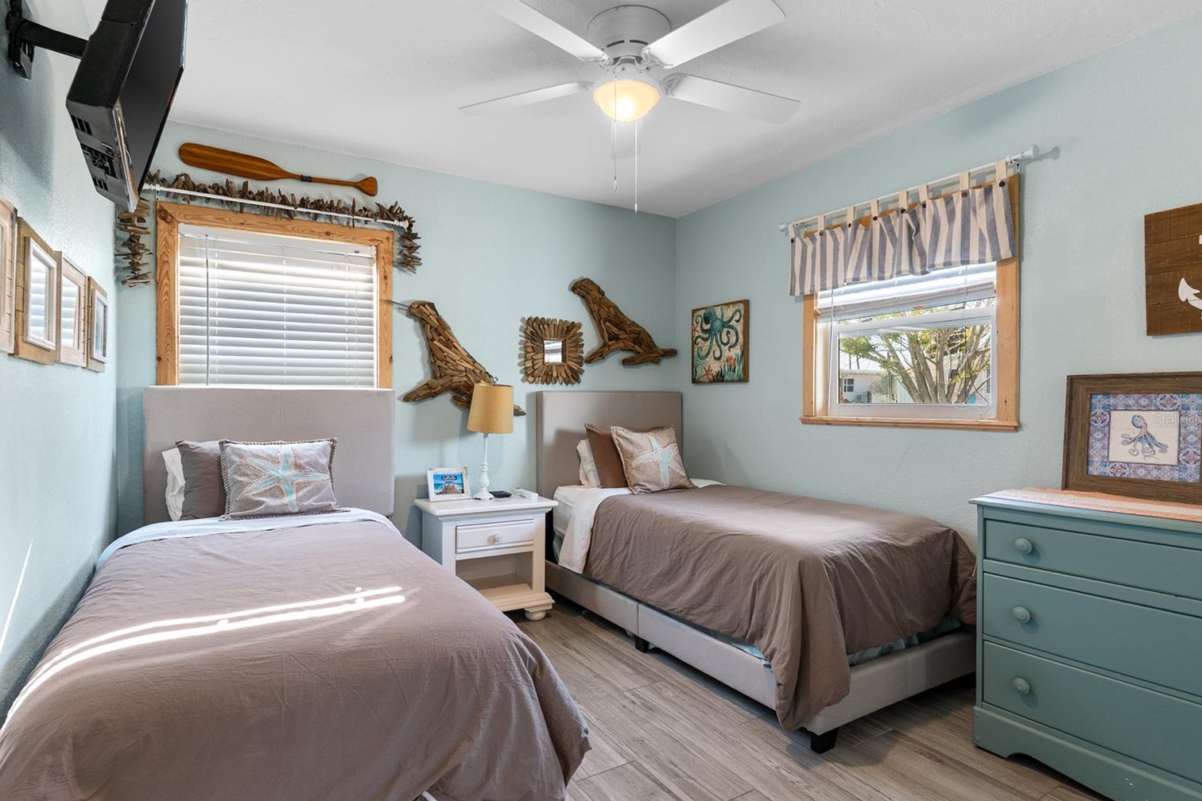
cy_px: 420
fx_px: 601
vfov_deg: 67.3
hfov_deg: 90.0
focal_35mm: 18
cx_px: 588
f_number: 8
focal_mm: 17
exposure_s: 1/2
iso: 400
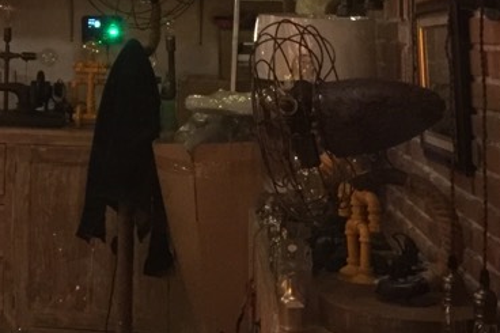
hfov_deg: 22.8
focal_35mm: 84
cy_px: -34
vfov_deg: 15.8
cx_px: -45
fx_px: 1166
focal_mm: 4.15
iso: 200
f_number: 2.2
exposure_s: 1/8
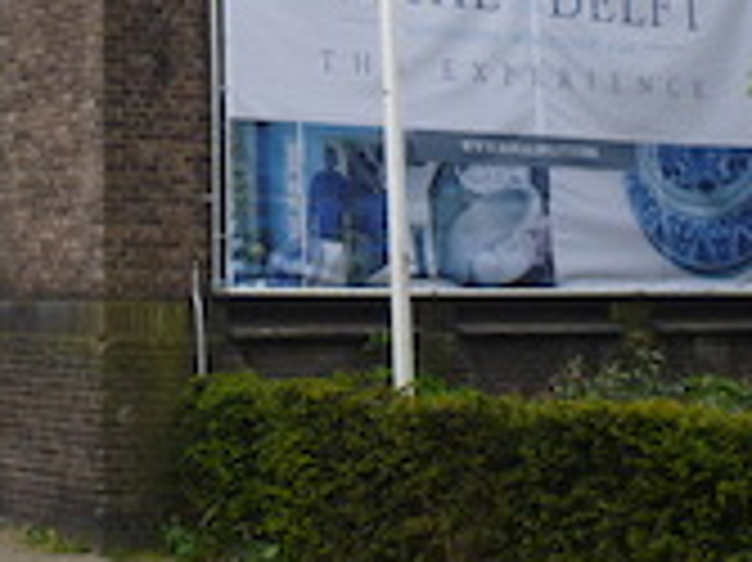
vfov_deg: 16.6
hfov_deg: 22.7
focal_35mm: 84
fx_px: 1824
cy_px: -151
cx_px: 77
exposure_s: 1/400
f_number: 3.3
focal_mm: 4.9
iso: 100
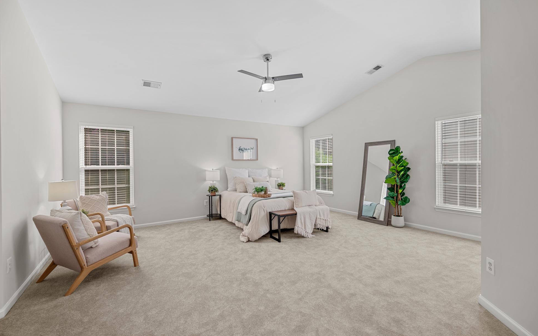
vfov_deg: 74.8
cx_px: 267
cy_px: 174
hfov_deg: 101.5
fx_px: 220
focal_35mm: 15
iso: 100
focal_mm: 14
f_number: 4
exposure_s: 1/30
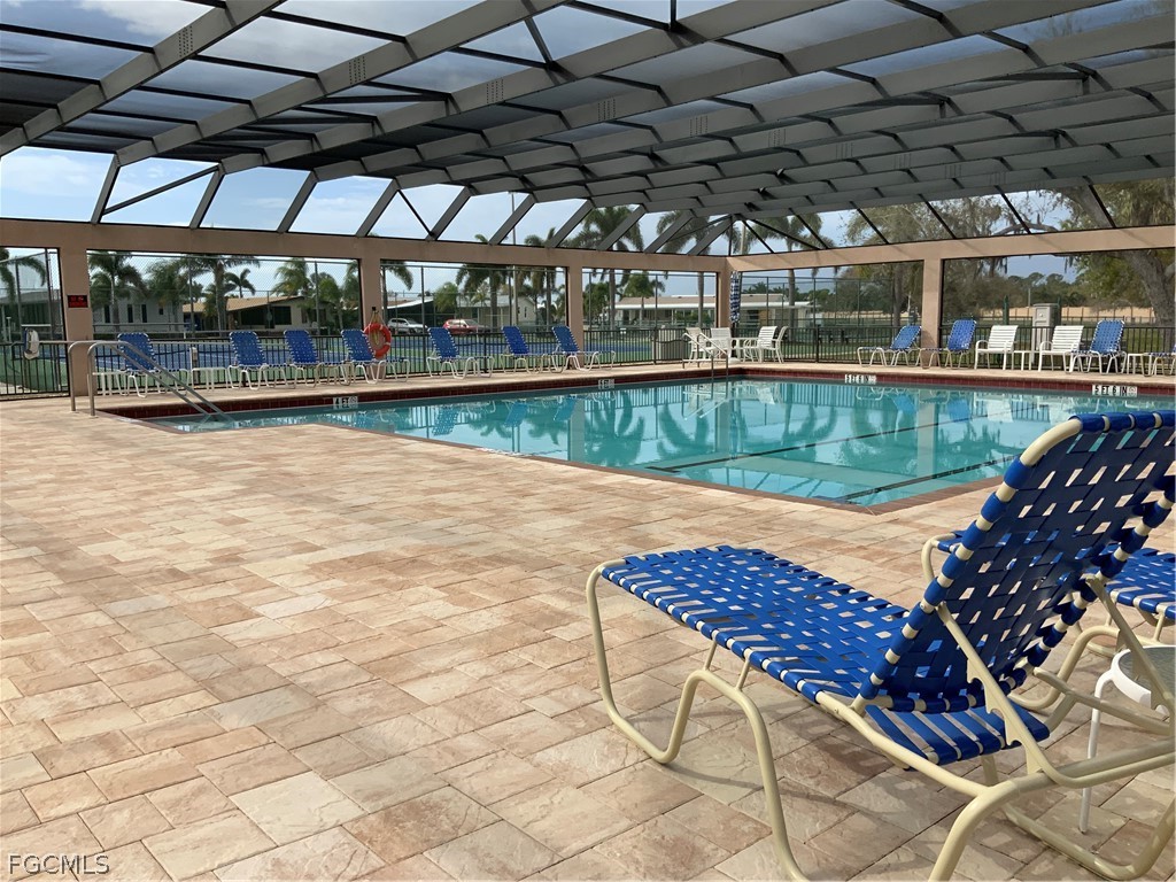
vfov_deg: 48.2
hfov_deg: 61.7
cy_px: 441
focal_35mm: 29
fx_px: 985
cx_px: 588
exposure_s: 1/1451
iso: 16
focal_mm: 3
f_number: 1.8
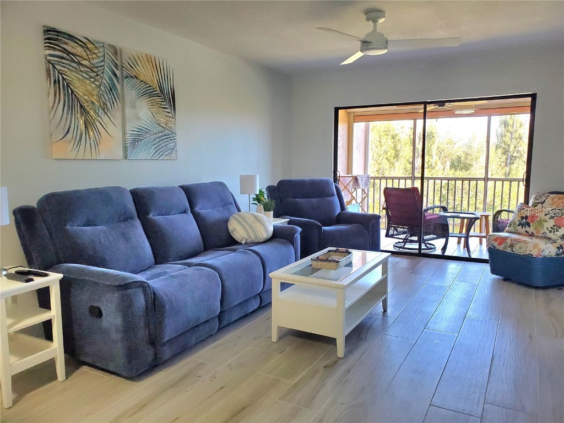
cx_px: 282
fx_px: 424
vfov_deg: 53.1
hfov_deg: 67.3
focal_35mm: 26
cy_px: 212
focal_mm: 4.3
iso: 320
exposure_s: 1/120
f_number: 2.4
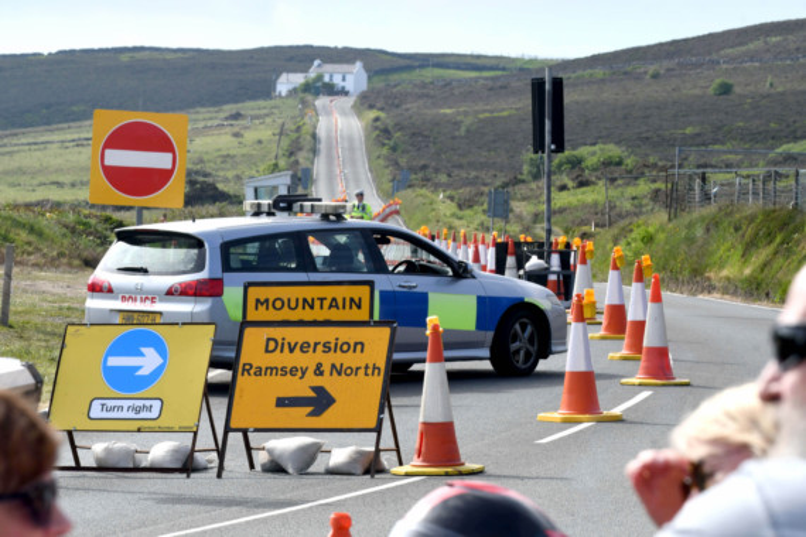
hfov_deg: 11.0
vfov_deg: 7.3
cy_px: 268
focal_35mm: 188
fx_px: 4198
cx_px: 403
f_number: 10
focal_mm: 125
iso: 400
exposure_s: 1/400
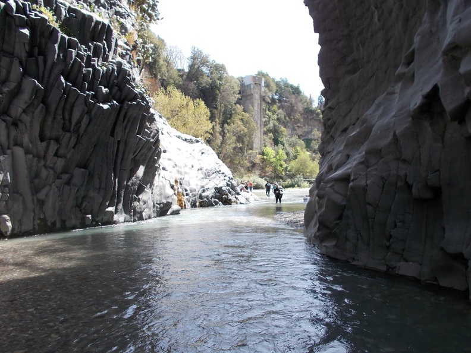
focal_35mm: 30
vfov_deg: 46.8
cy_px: 176
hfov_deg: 60.0
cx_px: 236
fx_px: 408
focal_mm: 5.3
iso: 80
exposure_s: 1/200
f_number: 3.4
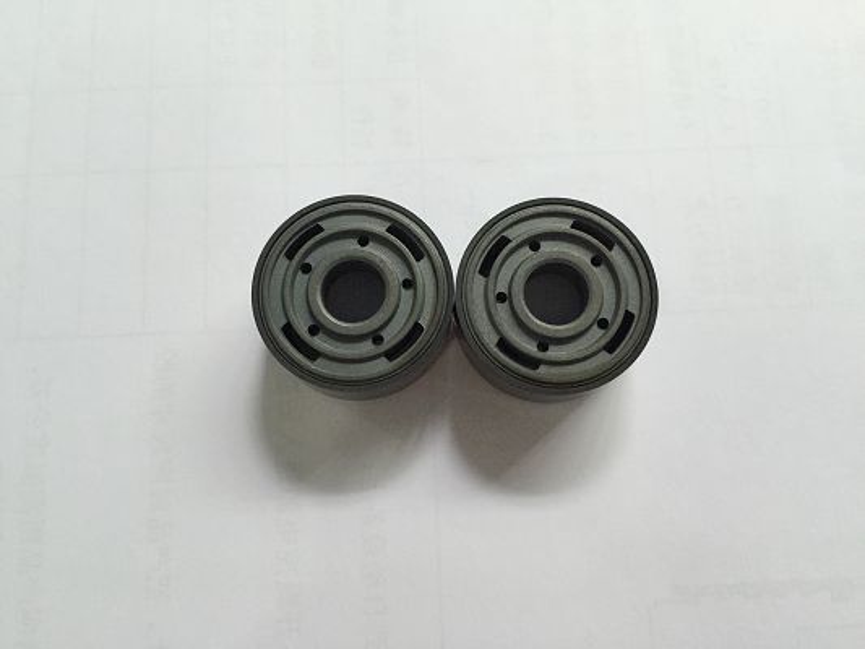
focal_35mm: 29
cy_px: 324
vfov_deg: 48.2
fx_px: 725
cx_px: 432
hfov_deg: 61.6
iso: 64
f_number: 2.2
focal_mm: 4.15
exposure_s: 1/30
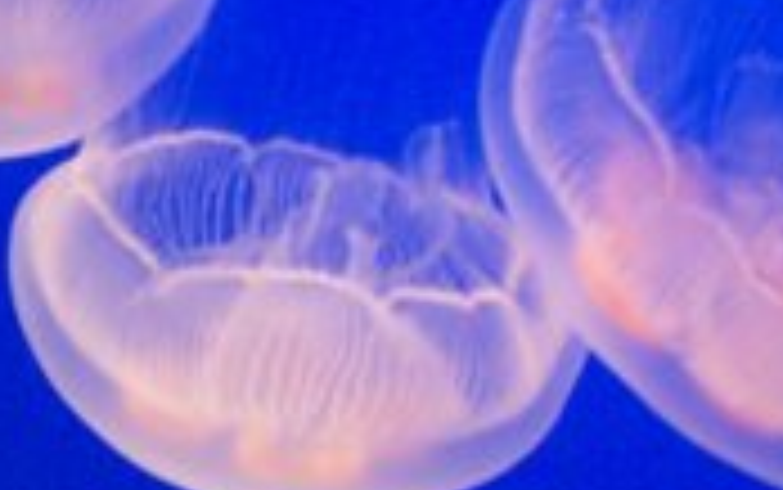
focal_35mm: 87
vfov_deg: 15.0
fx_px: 1858
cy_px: 236
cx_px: 592
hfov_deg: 23.5
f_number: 2.8
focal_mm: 6.2
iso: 160
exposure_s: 1/19.7
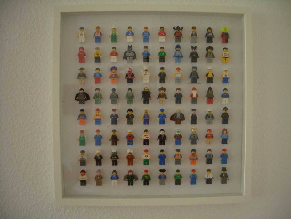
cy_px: 110
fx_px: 294
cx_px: 146
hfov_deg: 52.6
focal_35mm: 35
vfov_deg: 40.7
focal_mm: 5.8
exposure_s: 1/20
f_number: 2.6
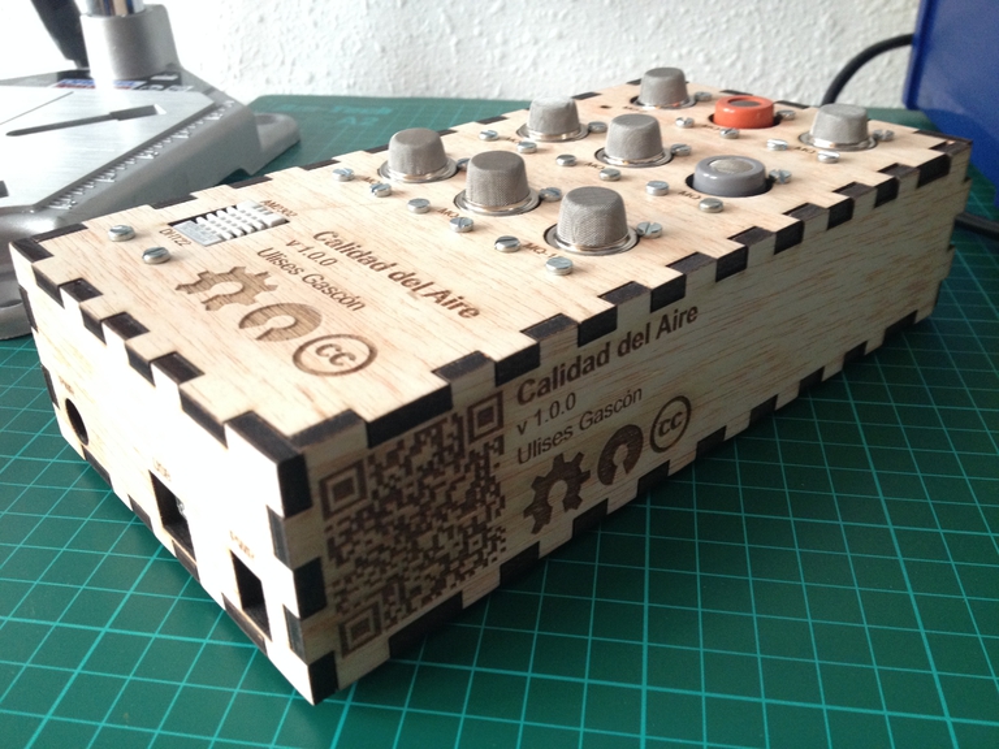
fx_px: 1010
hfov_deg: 52.6
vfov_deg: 40.7
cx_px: 500
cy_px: 374
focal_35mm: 35
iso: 160
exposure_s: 1/20
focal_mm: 4.28
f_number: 2.4
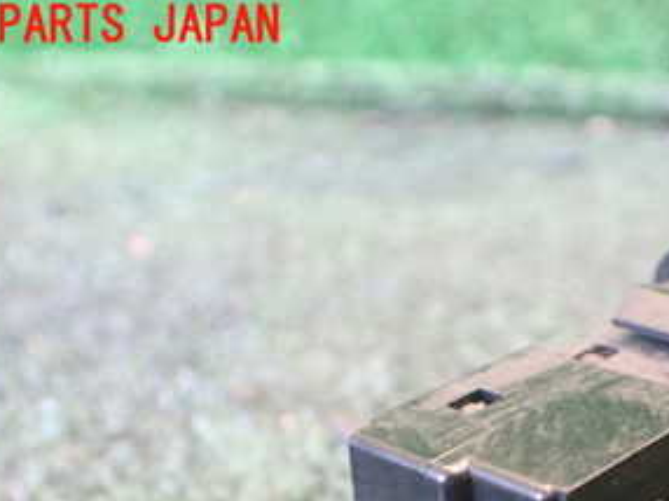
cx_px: 557
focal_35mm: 63
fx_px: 1217
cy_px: 524
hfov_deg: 29.9
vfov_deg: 22.2
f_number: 2.3
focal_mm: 5.4
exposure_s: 1/50
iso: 800
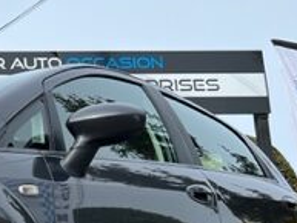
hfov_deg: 20.7
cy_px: 185
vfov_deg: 17.0
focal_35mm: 86
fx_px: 738
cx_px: -92
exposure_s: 1/4115
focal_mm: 5.7
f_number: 1.5
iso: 50
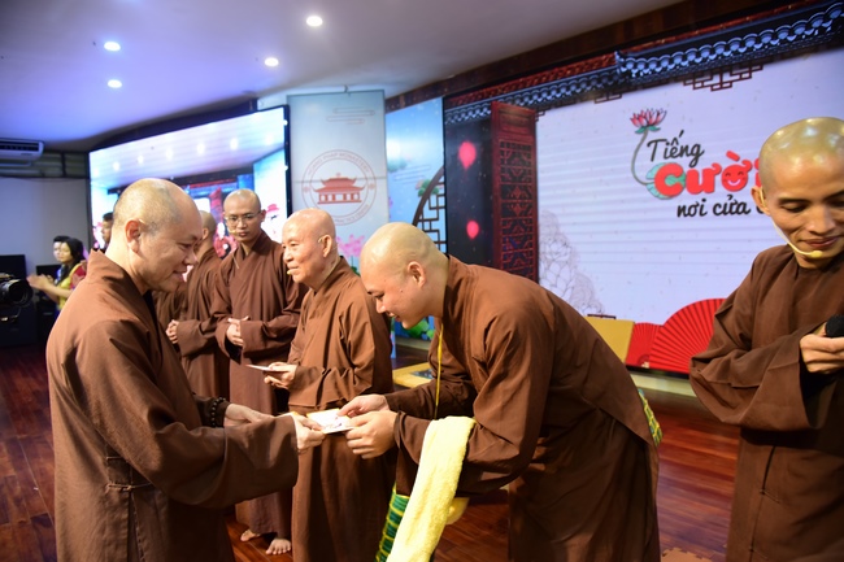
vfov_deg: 53.1
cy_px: 281
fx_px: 562
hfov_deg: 73.8
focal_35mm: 24
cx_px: 422
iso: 1250
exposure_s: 1/50
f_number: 4.5
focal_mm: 24
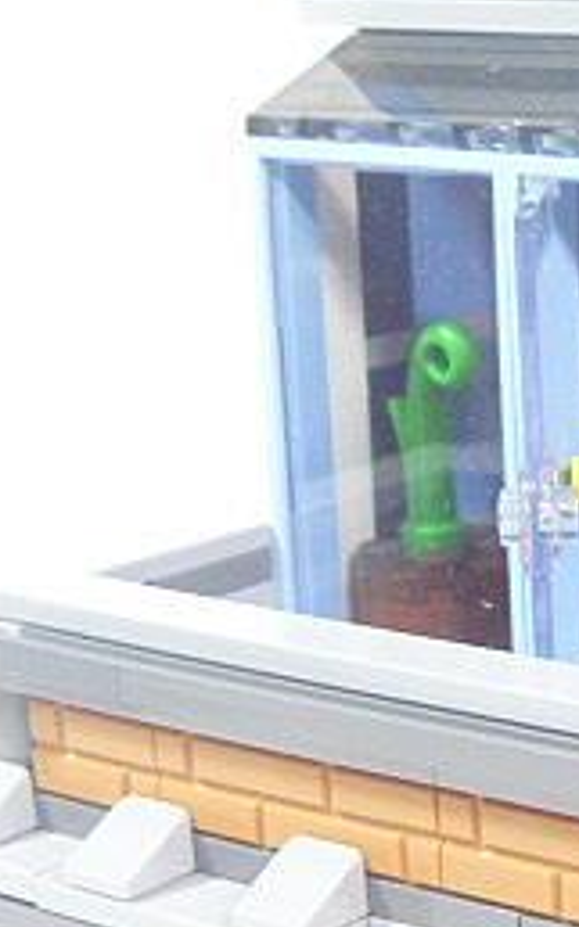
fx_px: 2325
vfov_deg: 22.5
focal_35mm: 92
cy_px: 528
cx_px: 1061
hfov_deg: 12.8
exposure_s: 1/25
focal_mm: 6.3
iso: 800
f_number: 3.5
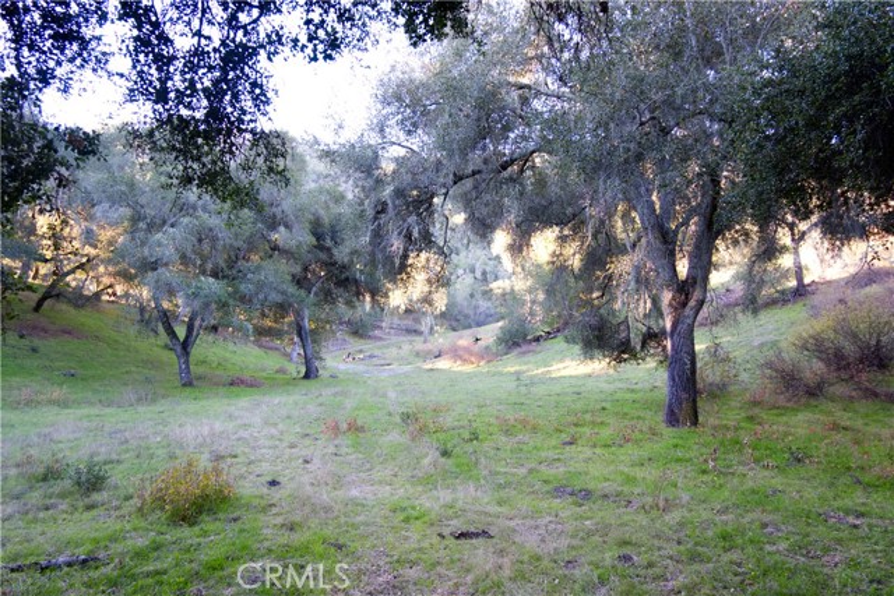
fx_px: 596
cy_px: 298
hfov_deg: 73.7
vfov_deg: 53.2
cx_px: 447
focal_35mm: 24
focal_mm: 9
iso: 100
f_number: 2.8
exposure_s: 1/40
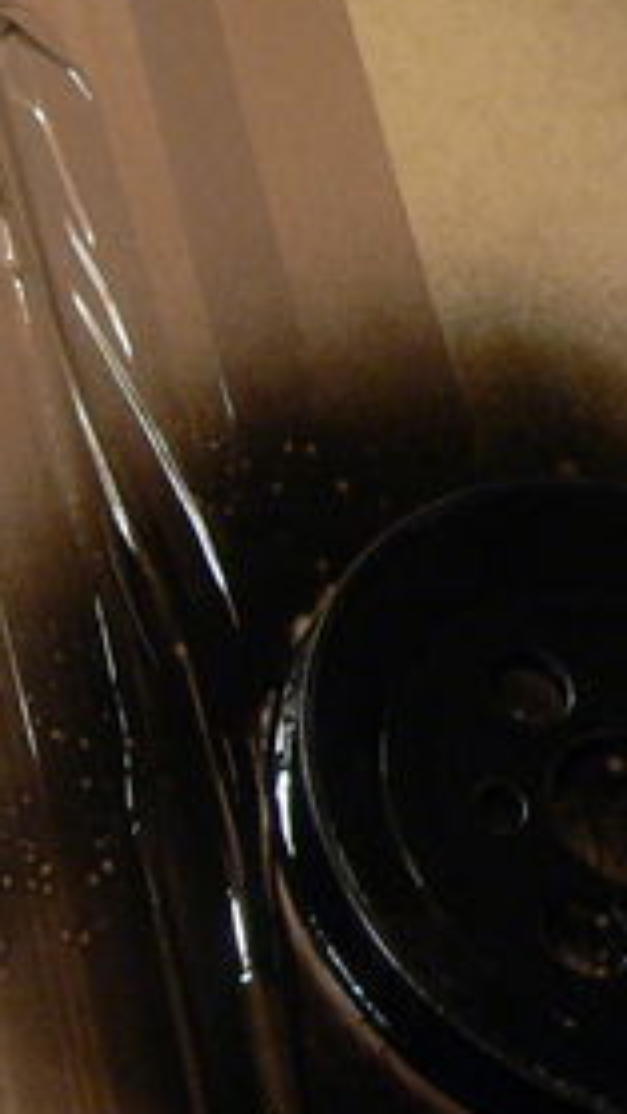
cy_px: 930
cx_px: -643
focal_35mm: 90
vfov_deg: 23.2
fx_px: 2659
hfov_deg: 11.9
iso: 200
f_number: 2.8
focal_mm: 6
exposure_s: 1/13
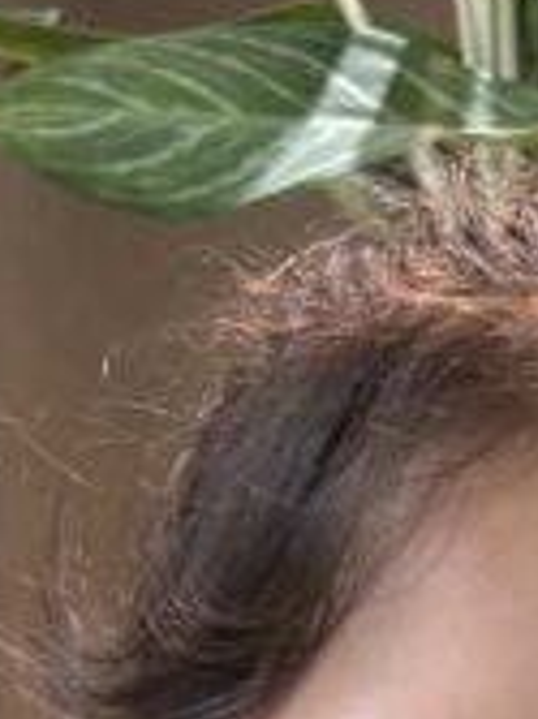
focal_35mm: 156
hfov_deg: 9.5
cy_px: 2019
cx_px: 473
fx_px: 3237
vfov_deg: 10.1
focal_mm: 5.96
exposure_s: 1/100
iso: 50
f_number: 1.6
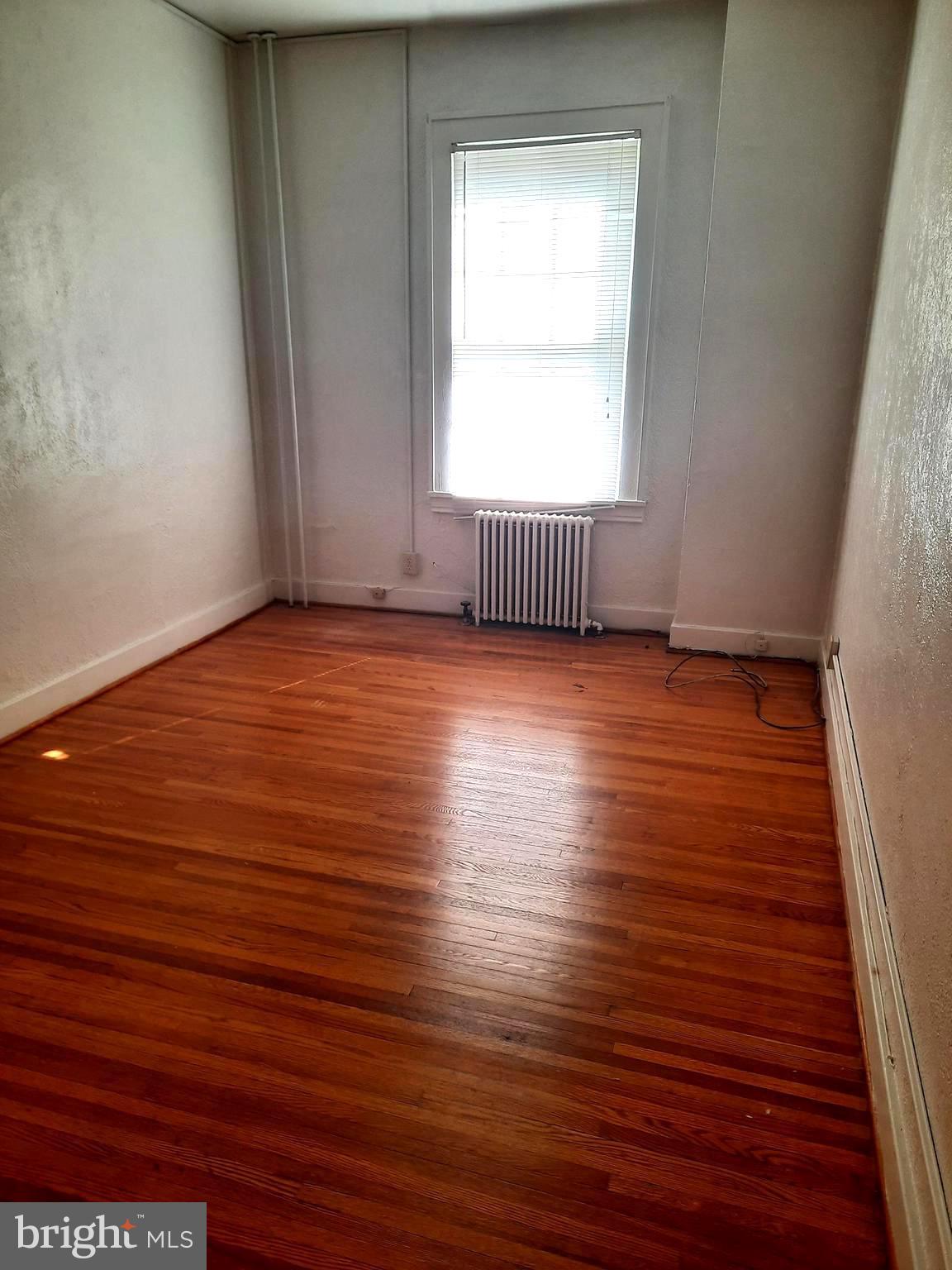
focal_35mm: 25
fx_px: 917
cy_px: 635
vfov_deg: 69.4
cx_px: 476
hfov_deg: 54.9
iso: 32
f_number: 2
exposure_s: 1/50
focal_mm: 4.6
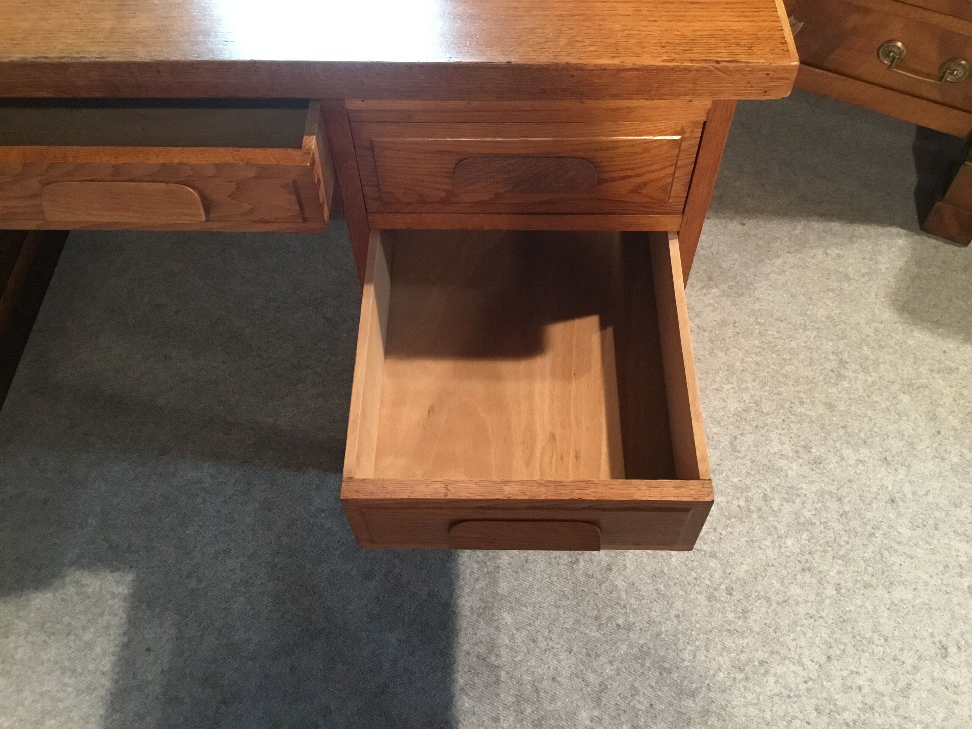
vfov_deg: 45.4
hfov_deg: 58.4
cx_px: 486
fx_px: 870
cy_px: 364
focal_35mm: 31
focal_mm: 3.3
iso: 200
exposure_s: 1/25
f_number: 2.4
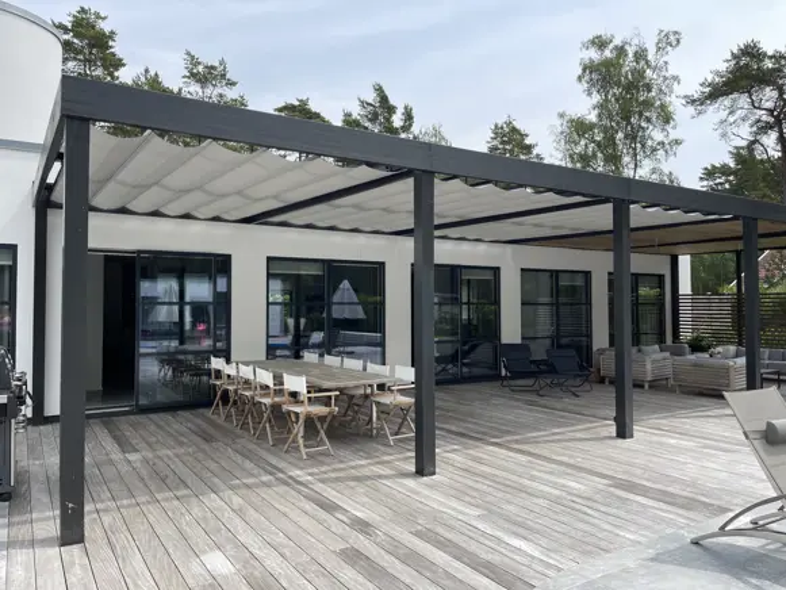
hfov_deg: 67.3
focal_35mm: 26
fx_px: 590
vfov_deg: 53.1
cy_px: 295
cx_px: 393
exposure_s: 1/1667
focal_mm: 5.1
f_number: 1.6
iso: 32
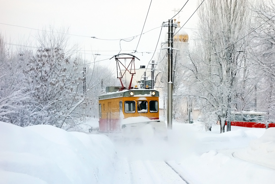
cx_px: 138
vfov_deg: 16.7
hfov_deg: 24.8
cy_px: 92
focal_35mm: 82
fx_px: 626
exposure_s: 1/500
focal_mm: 30.46
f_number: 5
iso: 125
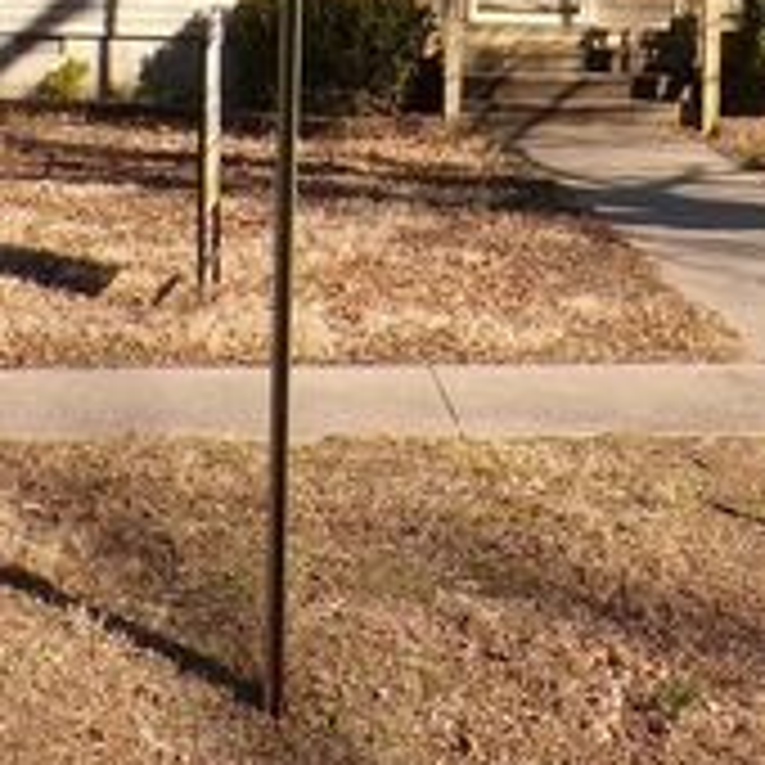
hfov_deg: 17.6
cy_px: -7
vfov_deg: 17.7
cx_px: 801
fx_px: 2400
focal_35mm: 96
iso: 100
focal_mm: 6.6
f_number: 4.9
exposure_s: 1/320
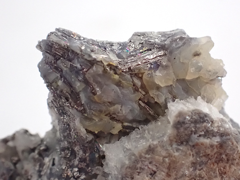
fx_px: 693
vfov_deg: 14.8
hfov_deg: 19.6
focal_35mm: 100
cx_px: 120
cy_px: 90
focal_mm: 18
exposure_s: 1/50
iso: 1600
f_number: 4.9
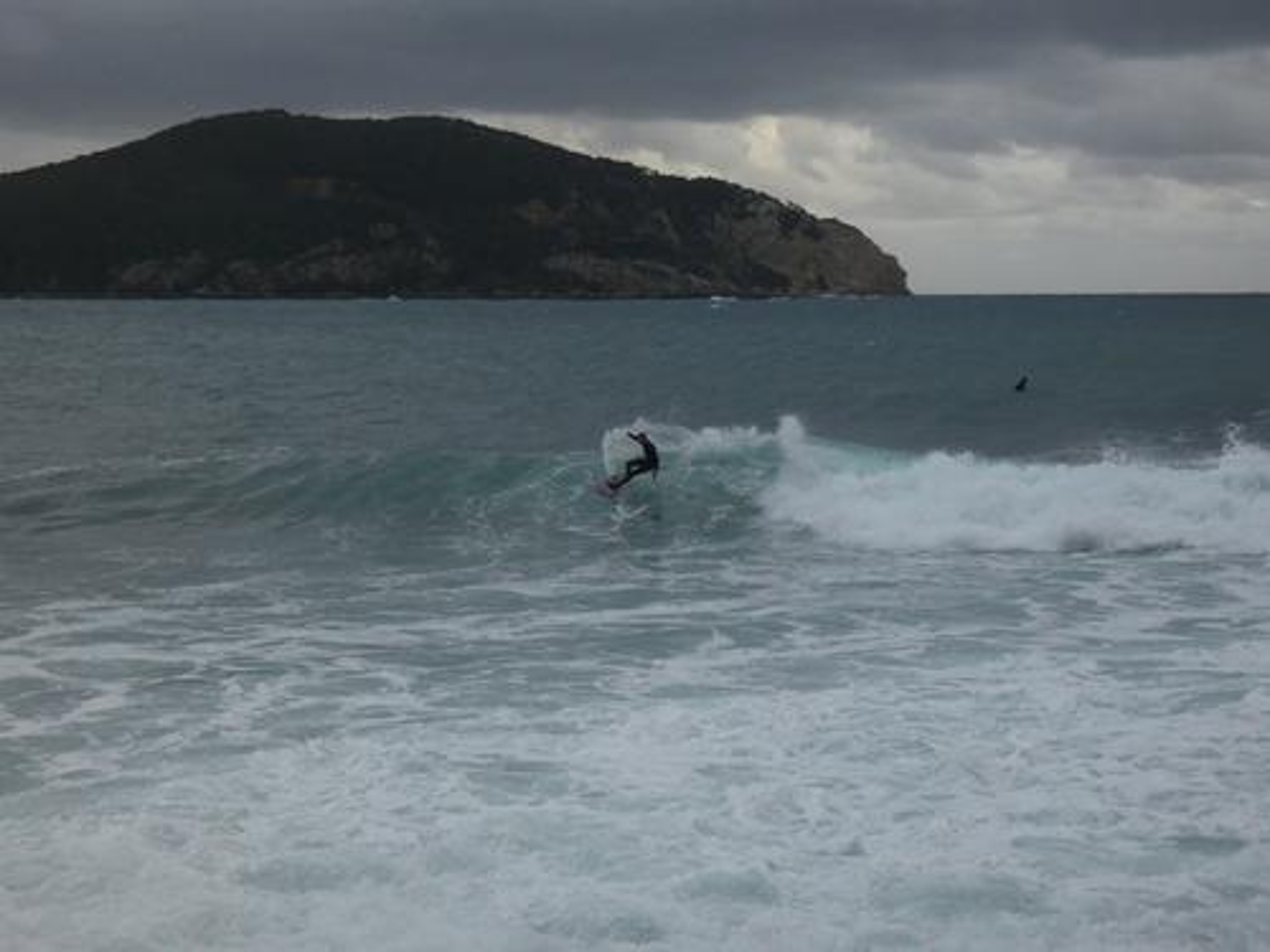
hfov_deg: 27.0
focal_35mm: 72
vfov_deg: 20.4
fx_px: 2642
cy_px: 476
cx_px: 635
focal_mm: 12.9
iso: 500
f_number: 4.3
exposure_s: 1/500
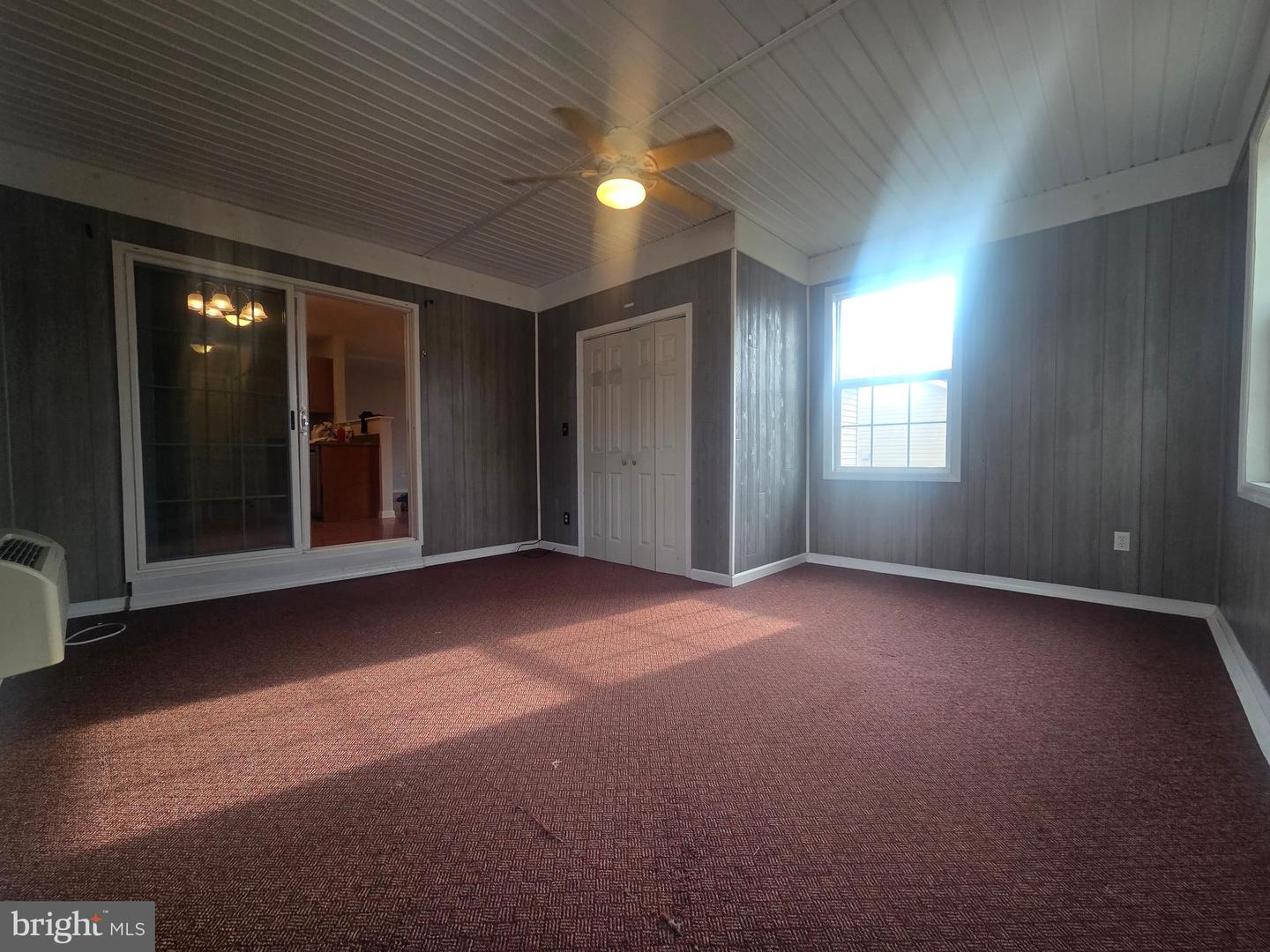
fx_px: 477
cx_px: 635
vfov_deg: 89.9
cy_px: 476
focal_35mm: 13
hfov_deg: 106.2
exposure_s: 1/120
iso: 64
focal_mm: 2.2
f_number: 2.2
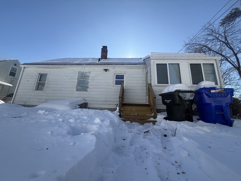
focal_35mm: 14
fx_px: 97
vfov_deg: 85.7
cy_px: 90
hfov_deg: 102.1
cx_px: 120
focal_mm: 2.22
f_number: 2.2
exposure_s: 1/2092
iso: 50
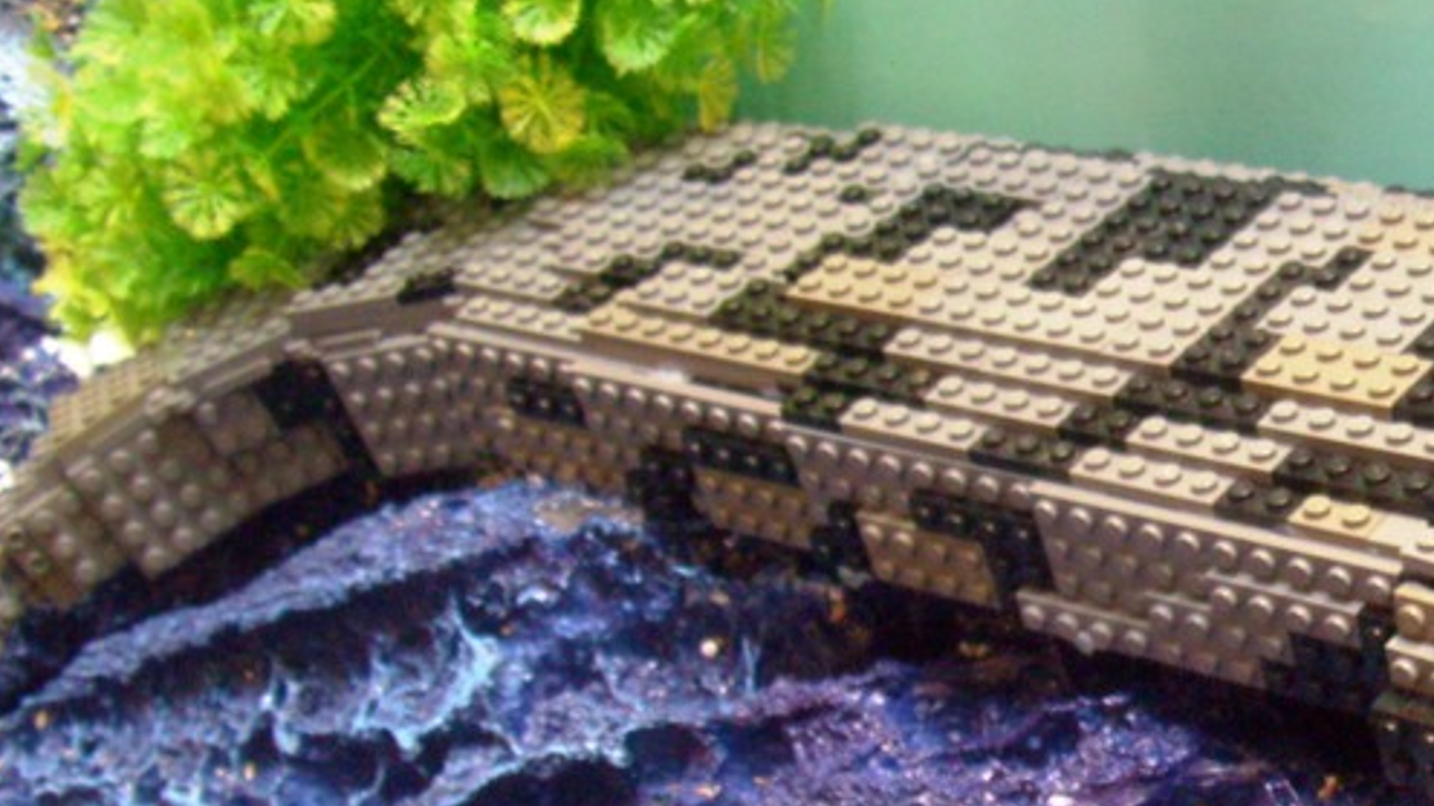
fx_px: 2738
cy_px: 731
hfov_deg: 27.8
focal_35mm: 72
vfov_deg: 16.5
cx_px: 1399
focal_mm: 5.7
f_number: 2.9
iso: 160
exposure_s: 1/8
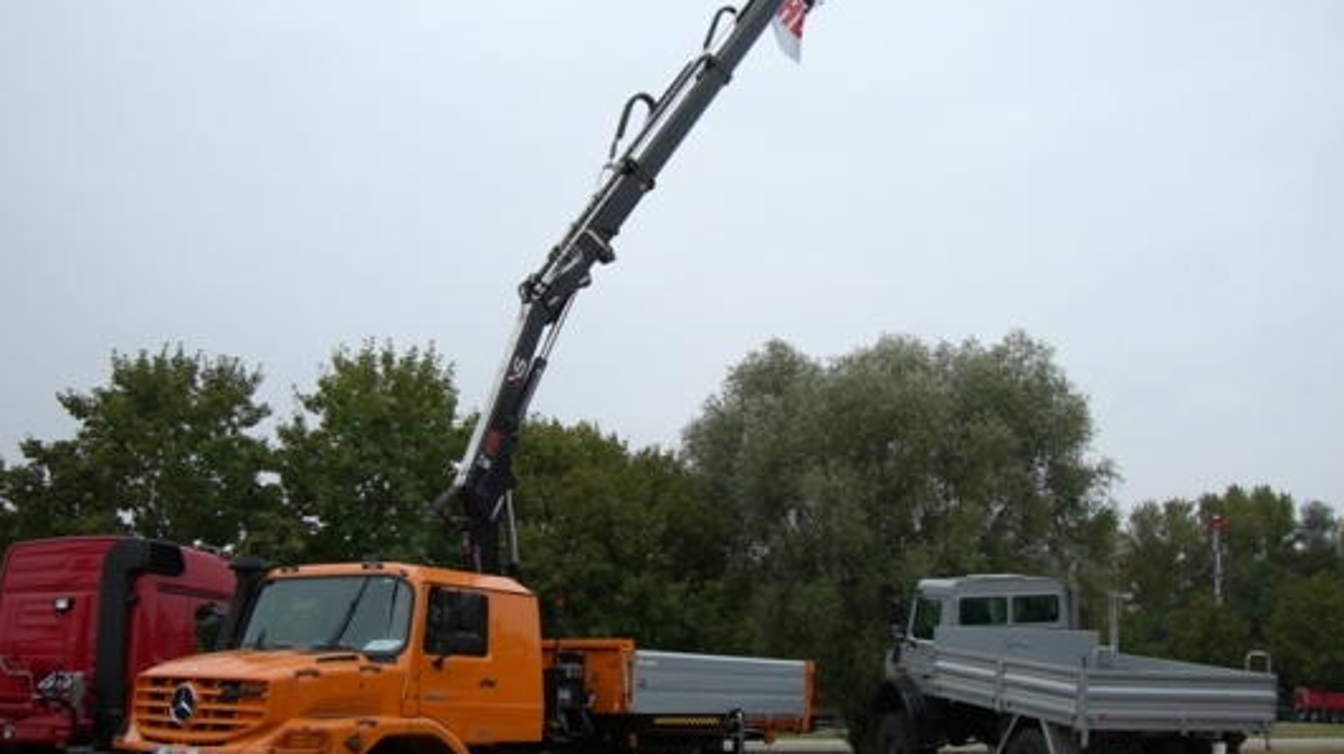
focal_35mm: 42
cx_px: 676
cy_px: 440
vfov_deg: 28.3
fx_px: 1496
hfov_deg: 48.4
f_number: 4.3
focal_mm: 6.2
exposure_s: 1/250
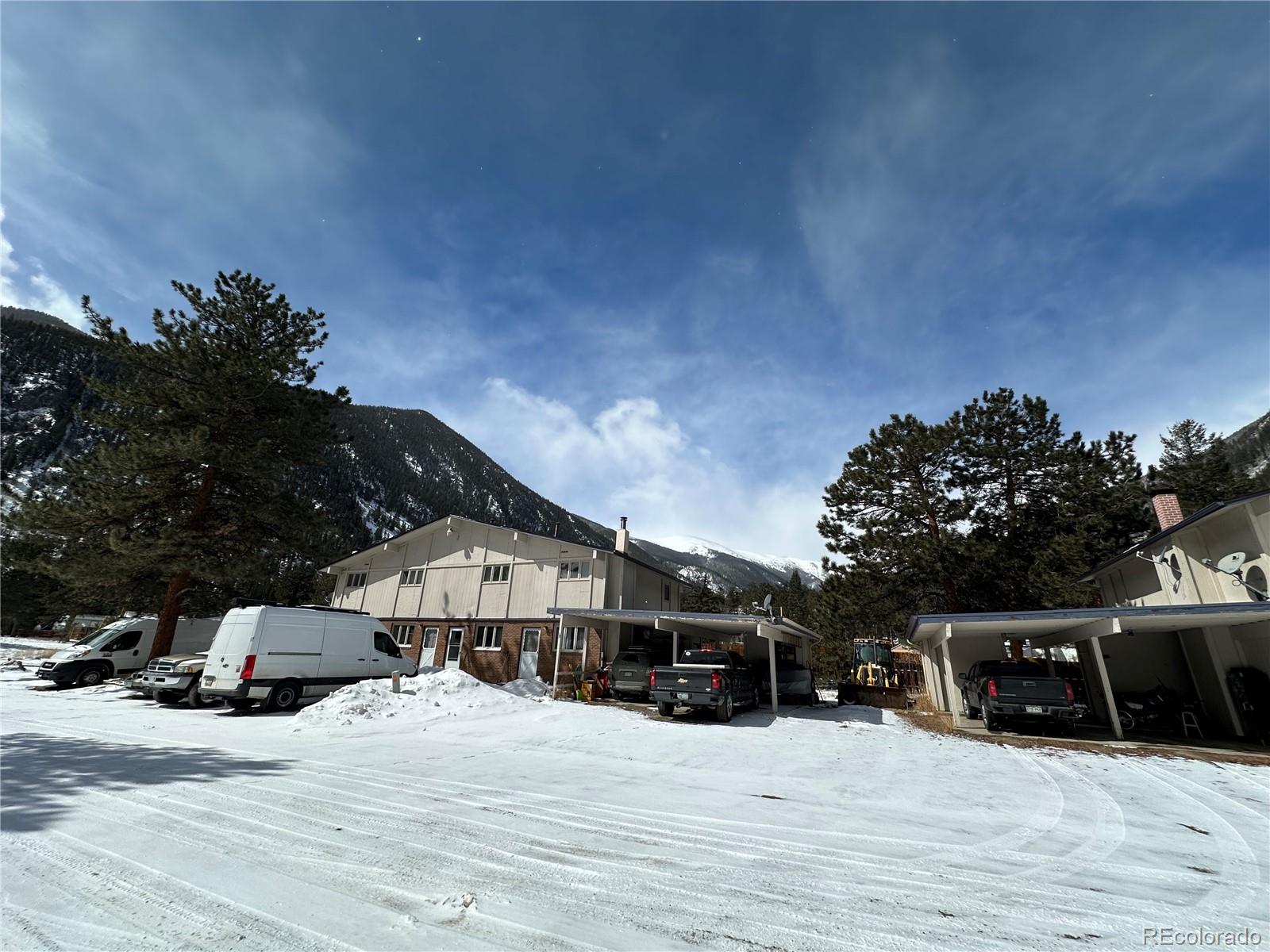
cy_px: 476
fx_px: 514
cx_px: 635
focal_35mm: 14
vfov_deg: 85.7
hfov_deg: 102.1
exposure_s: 1/4292
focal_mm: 2.22
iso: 50
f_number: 2.2
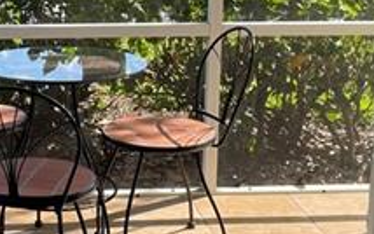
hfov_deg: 20.8
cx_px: 77
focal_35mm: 99
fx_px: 1010
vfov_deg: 13.0
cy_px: -3
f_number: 1.6
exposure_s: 1/686
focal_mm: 4.2
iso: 32
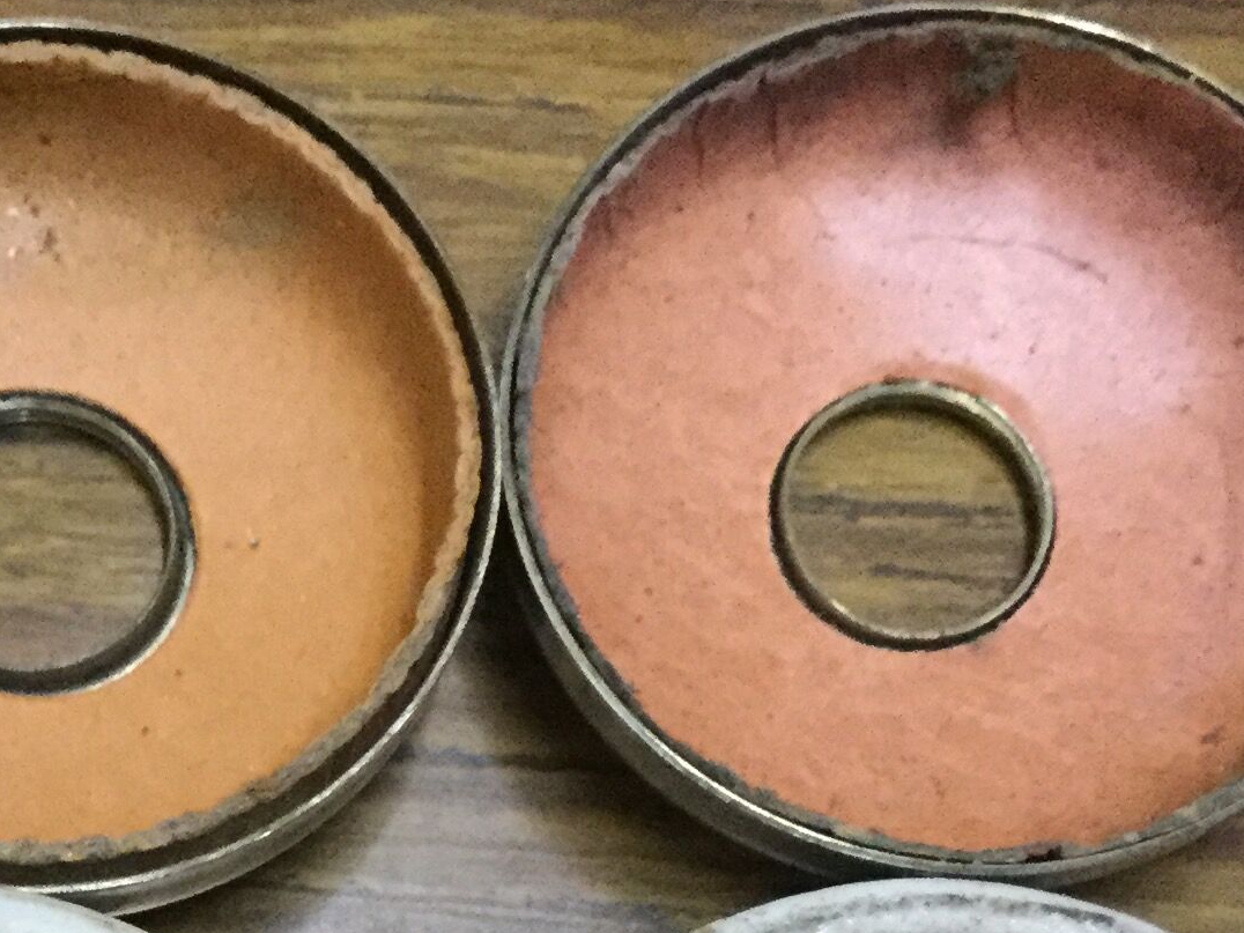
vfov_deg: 15.2
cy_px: 1084
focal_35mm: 94
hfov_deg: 20.1
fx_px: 3378
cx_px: -42
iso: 250
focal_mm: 3.3
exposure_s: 1/25
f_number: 2.4
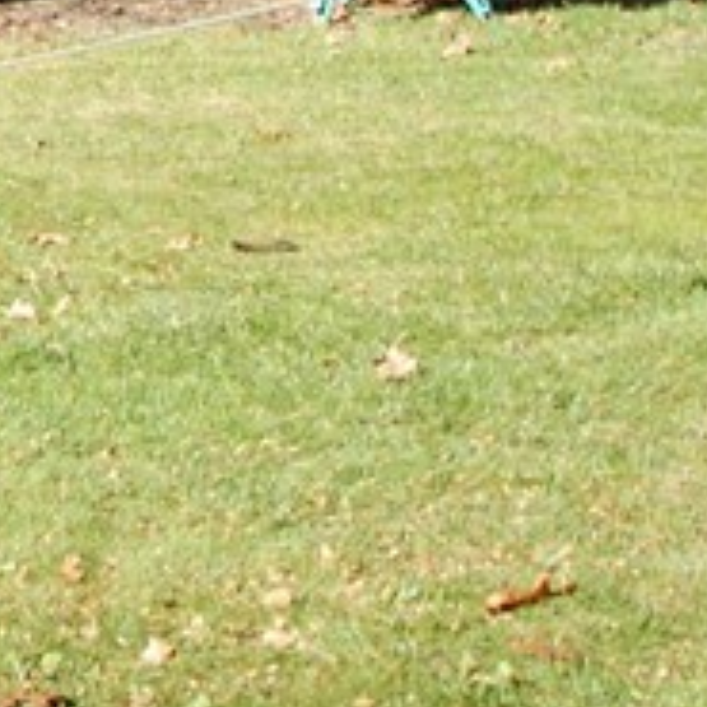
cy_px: -589
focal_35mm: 165
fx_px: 3813
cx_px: -850
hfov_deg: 9.6
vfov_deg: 10.0
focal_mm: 22
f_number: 7.1
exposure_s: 1/200
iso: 200
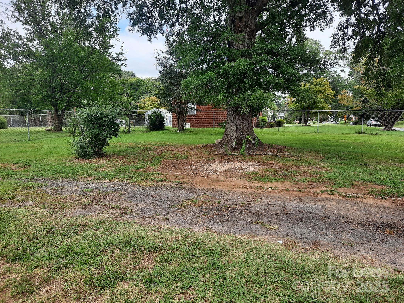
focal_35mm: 25
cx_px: 202
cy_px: 152
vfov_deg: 54.9
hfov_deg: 69.4
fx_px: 292
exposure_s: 1/234
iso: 32
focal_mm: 4.6
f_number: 2
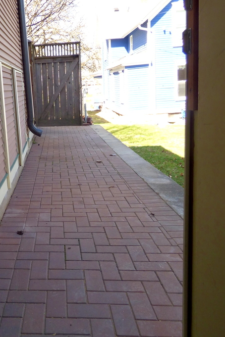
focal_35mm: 33
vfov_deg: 57.0
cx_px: 35
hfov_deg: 38.0
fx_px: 309
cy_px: 143
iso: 100
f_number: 2.8
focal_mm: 3.58
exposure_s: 1/250
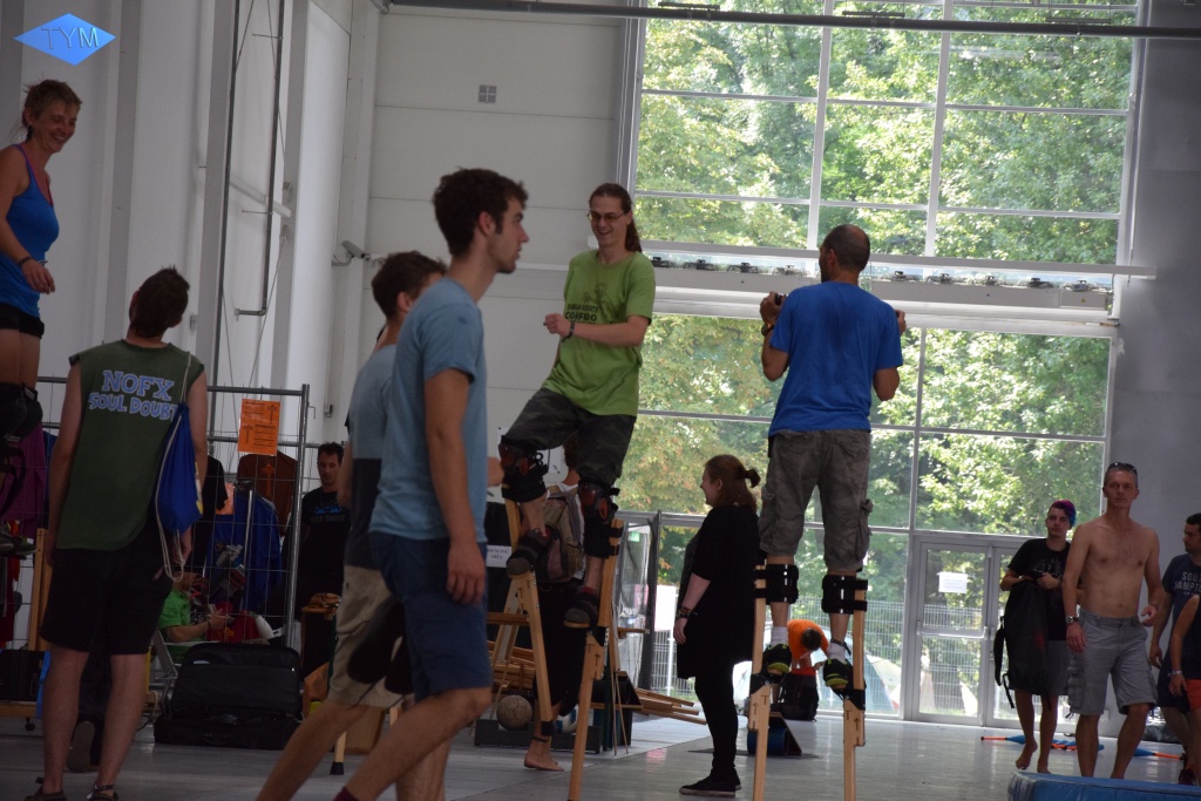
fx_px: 5255
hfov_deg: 13.0
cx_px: 600
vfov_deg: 8.7
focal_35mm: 158
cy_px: 400
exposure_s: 1/500
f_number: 5.6
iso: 1800
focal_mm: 105
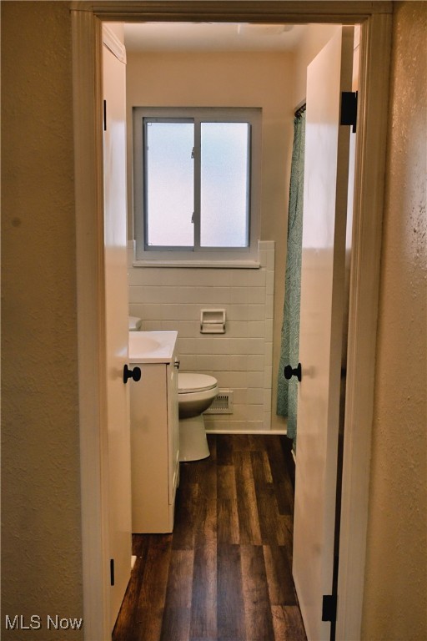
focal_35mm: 41
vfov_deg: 47.2
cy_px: 320
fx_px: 734
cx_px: 214
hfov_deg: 32.4
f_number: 8
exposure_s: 1/125
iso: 400
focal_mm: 27.5
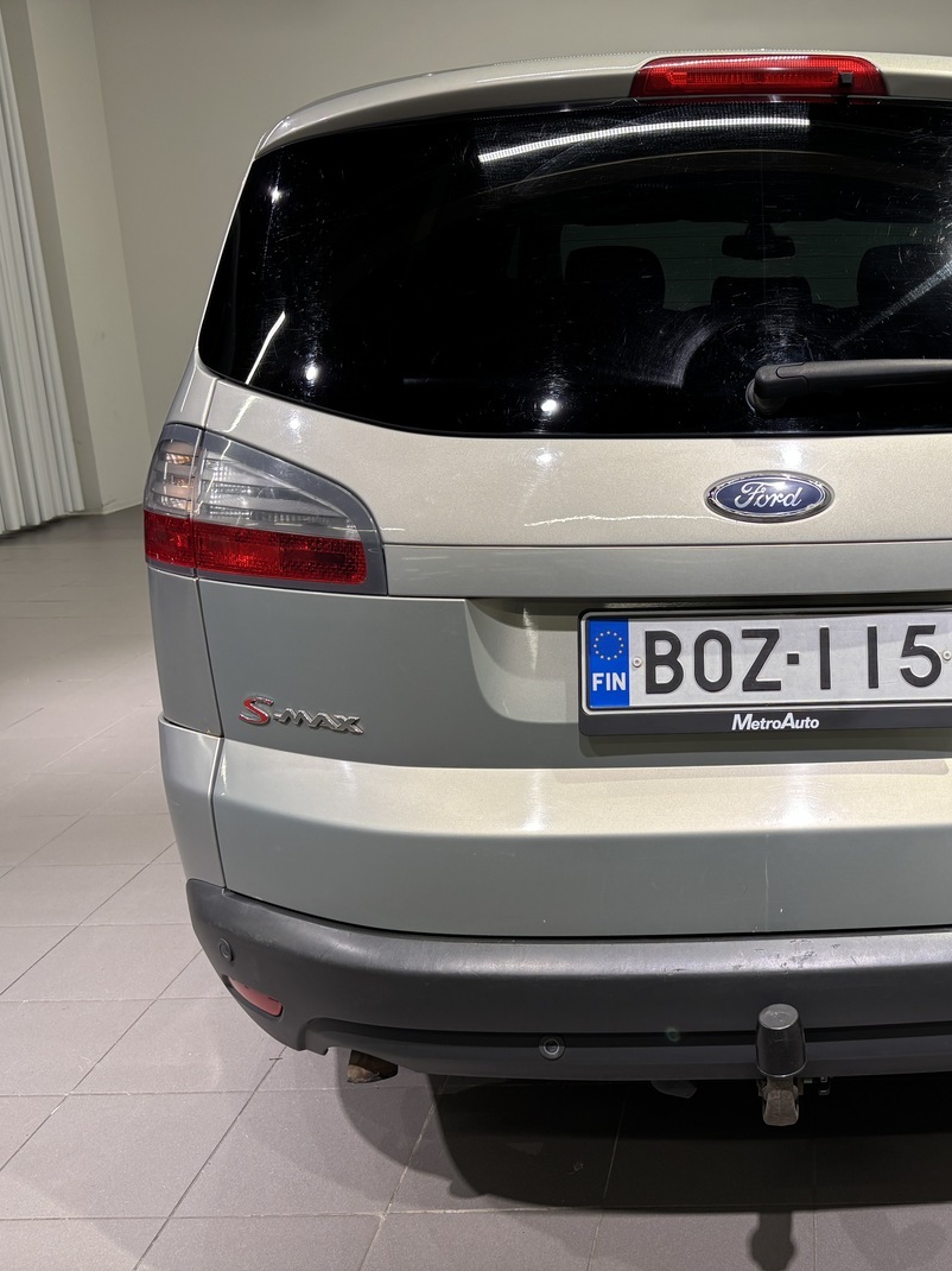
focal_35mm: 35
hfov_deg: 38.5
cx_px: 818
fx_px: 1284
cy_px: 634
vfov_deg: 52.6
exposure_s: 1/100
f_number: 1.6
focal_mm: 5.96
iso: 50
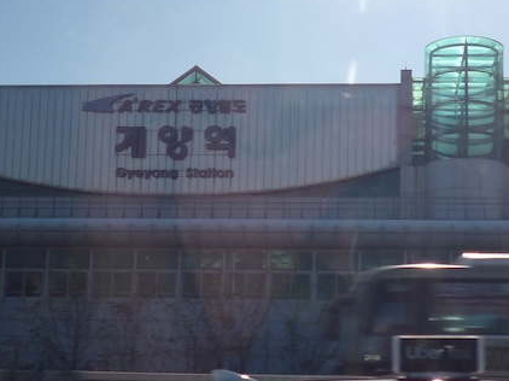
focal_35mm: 64
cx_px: 334
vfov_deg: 22.9
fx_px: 941
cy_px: 207
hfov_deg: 30.1
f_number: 2.8
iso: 80
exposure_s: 1/160
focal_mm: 4.4
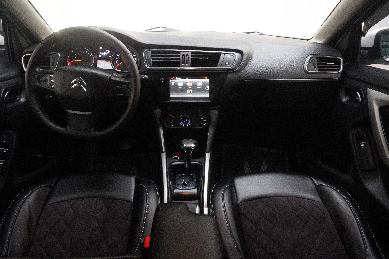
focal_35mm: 24
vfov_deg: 53.1
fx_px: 259
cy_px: 130
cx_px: 194
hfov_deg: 73.7
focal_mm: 16
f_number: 6.3
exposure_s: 1/80
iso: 6400
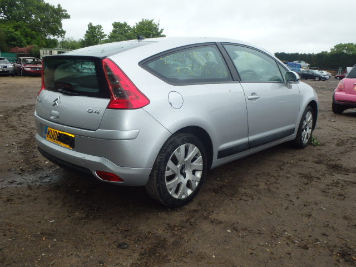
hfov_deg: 60.0
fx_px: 309
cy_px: 134
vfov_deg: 46.8
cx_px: 178
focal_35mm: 30
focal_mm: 5.4
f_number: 4.1
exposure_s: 1/320
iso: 125
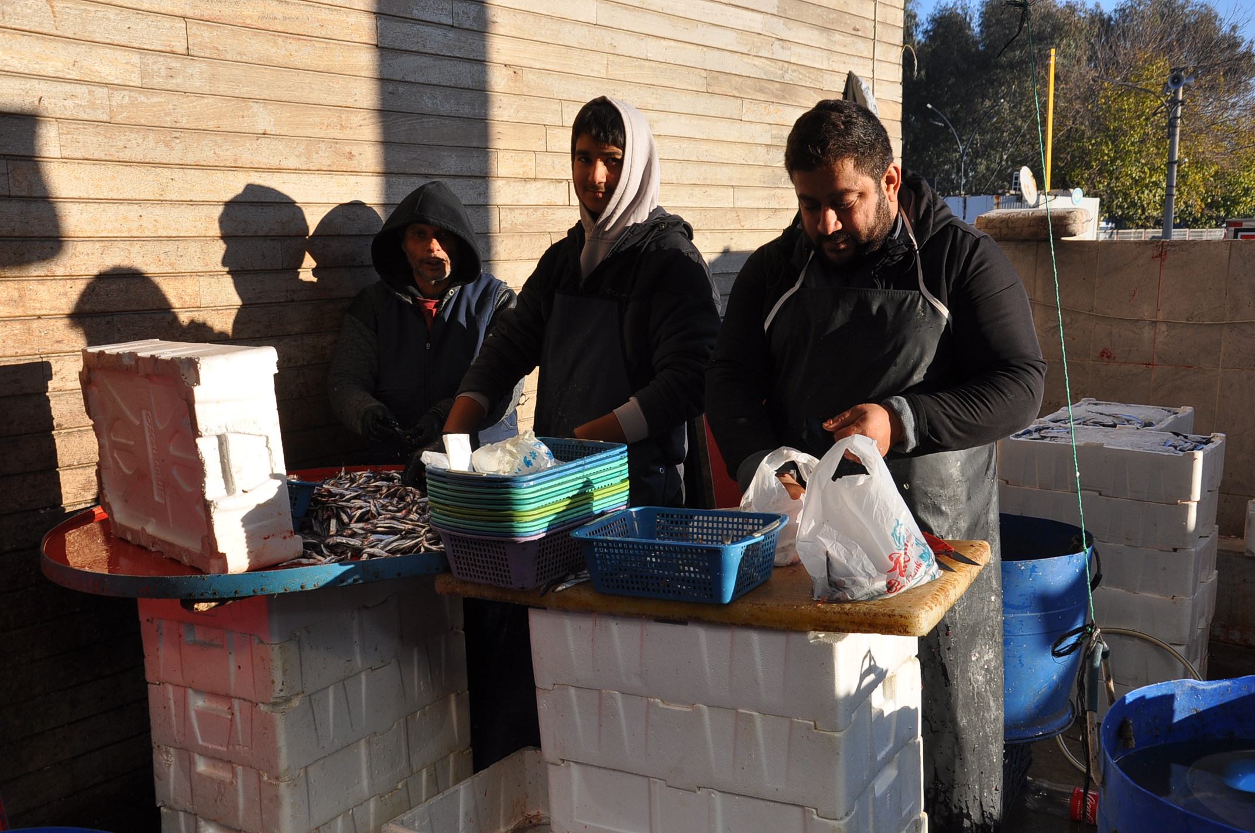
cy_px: 416
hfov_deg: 51.3
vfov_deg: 35.4
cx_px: 628
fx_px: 1306
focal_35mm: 38
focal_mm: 25
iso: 200
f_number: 9
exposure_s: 1/320
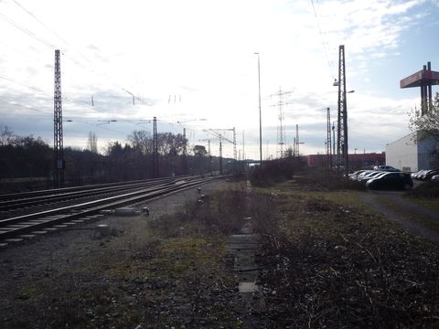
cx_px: 220
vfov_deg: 44.2
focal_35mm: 32
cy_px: 164
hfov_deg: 56.8
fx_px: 406
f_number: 5.6
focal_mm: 5.2
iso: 100
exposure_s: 1/400
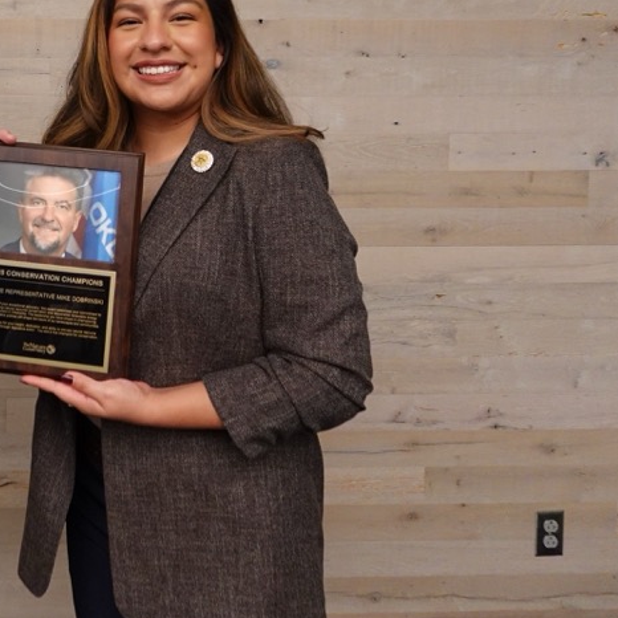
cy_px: 139
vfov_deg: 38.7
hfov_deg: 34.8
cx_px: -52
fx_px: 848
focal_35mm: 42
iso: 500
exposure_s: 1/80
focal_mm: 6.9
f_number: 1.8
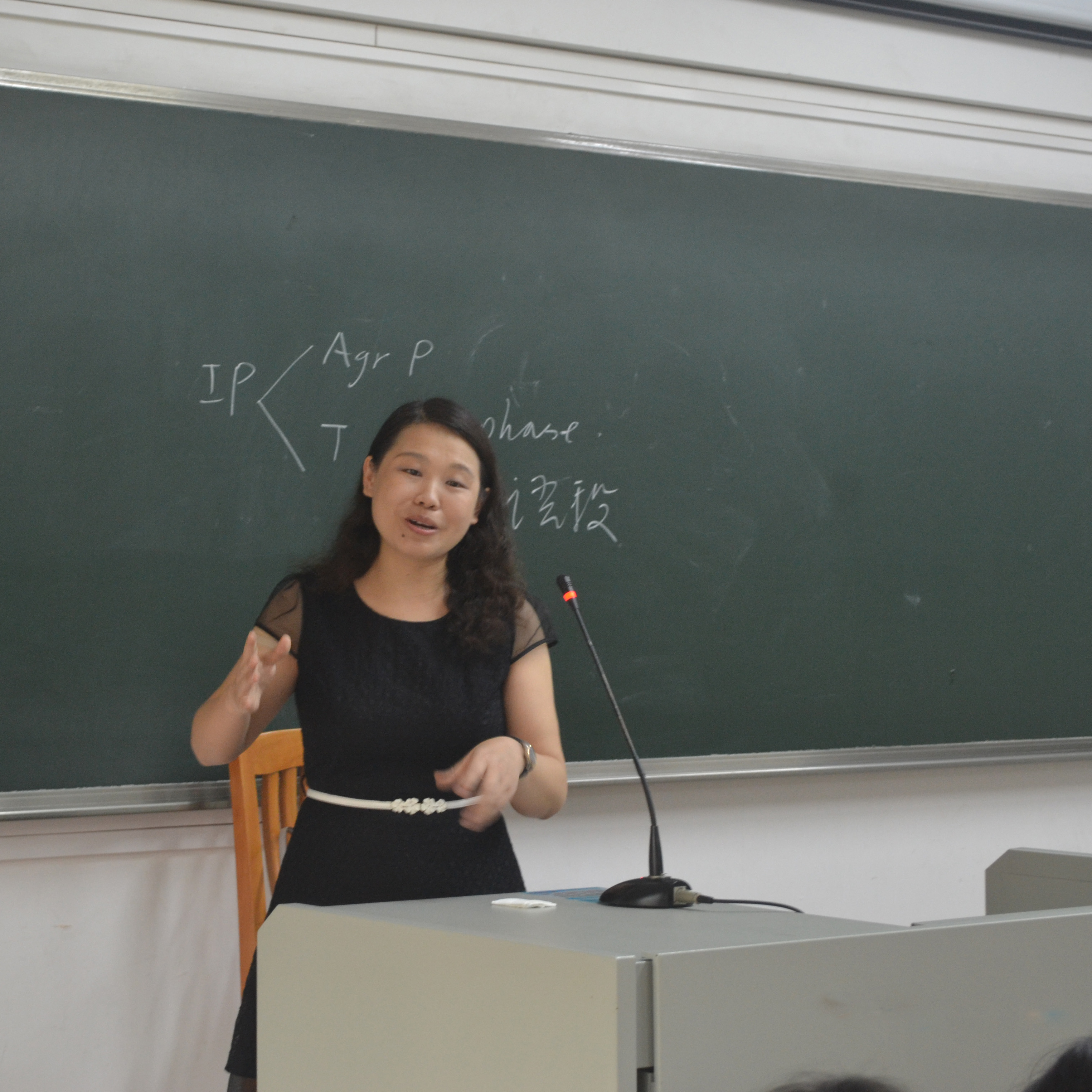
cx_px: 404
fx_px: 2748
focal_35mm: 77
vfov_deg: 22.5
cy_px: 545
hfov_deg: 22.4
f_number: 5.3
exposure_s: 1/15
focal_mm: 40
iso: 800
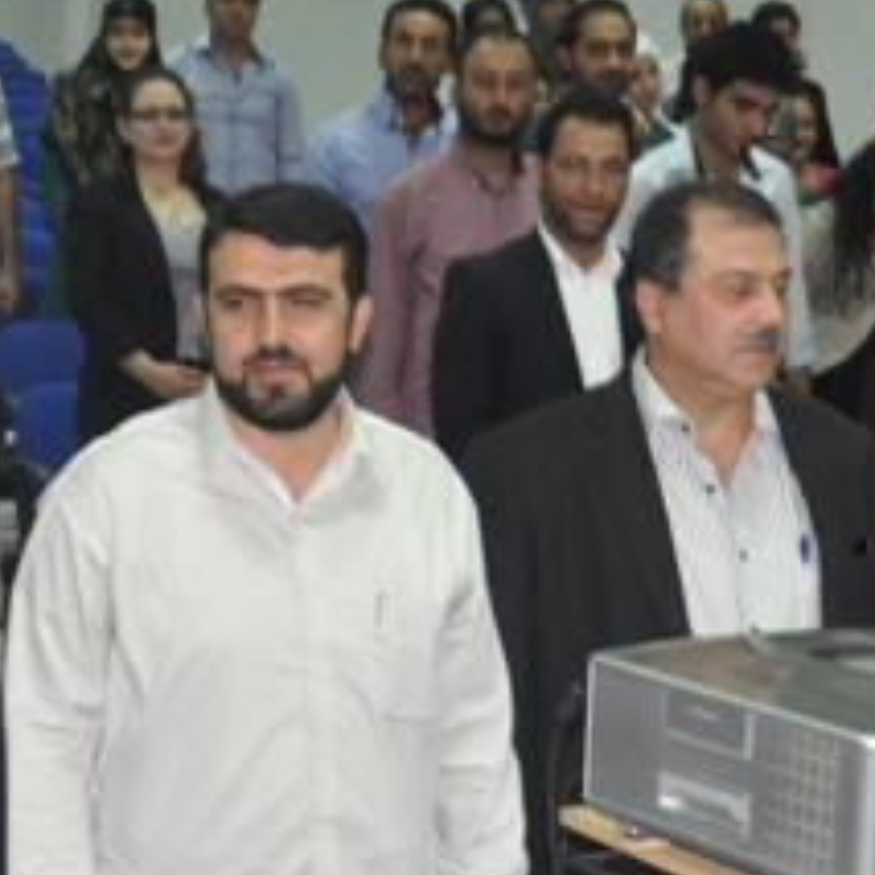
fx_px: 3289
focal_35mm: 115
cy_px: 700
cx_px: 341
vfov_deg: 15.1
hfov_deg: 15.1
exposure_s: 1/60
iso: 1000
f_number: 4.5
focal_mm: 24
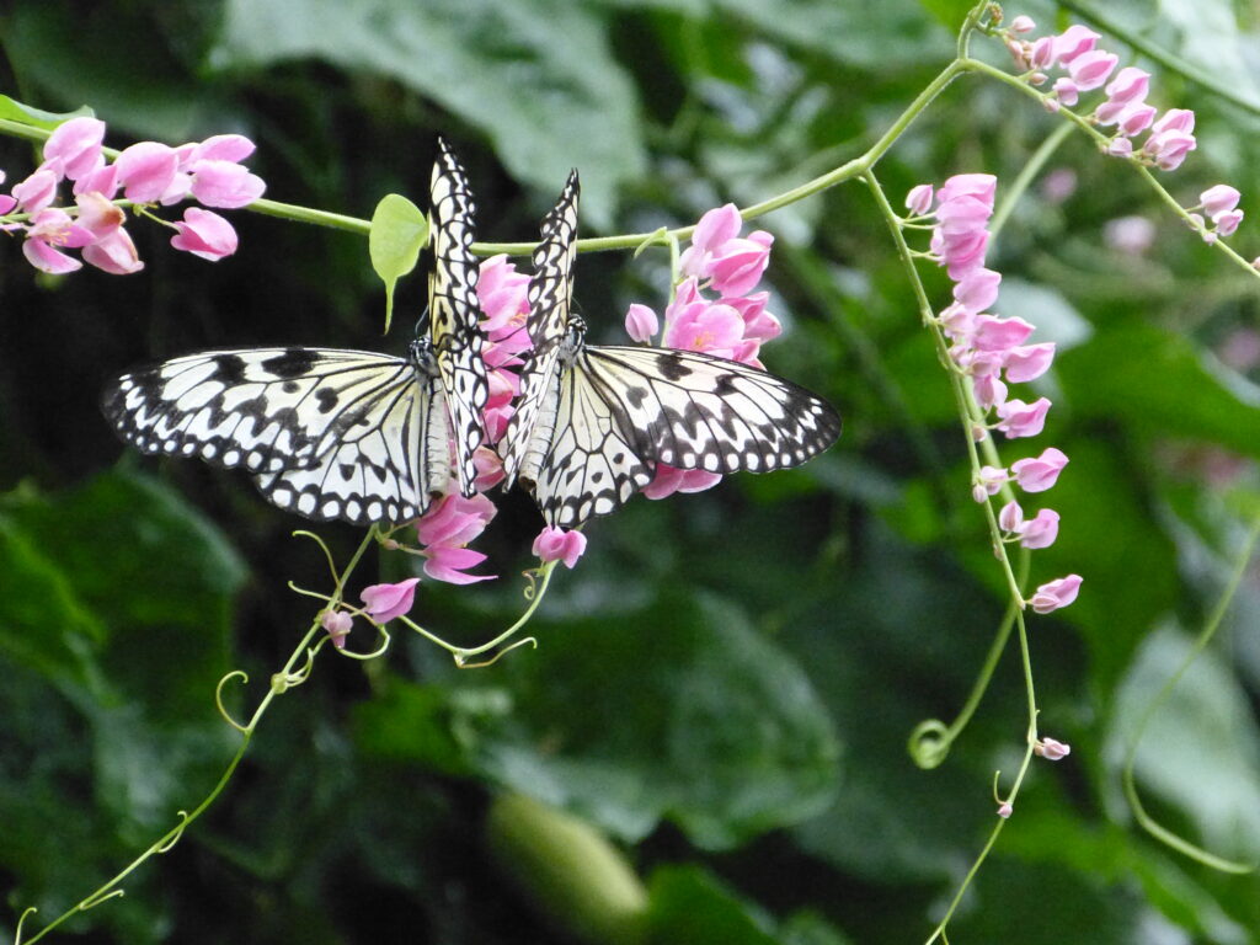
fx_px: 10847
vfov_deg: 5.0
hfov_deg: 6.6
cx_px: 630
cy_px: 472
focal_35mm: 298
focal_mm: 48.8
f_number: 4
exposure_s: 1/160
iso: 1600
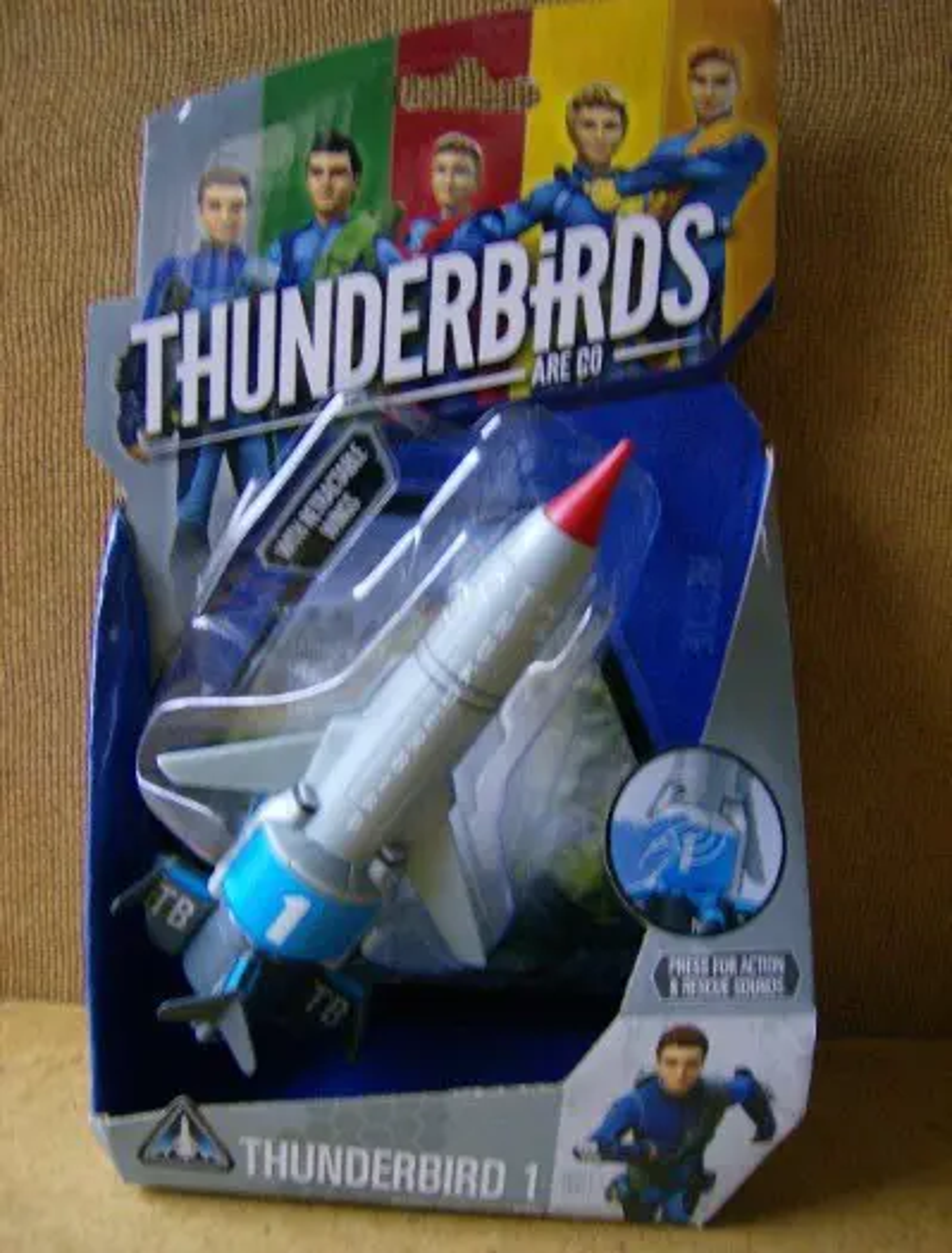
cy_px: 626
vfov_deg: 51.1
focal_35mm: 36
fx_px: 1309
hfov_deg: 40.0
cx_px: 476
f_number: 2.8
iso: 200
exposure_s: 1/4.99
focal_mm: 6
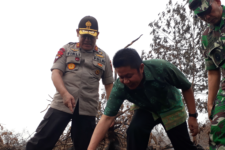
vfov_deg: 32.3
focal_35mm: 41
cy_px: 101
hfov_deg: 47.1
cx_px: 138
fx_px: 256
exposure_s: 1/846
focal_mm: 3.6
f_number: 1.9
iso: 40
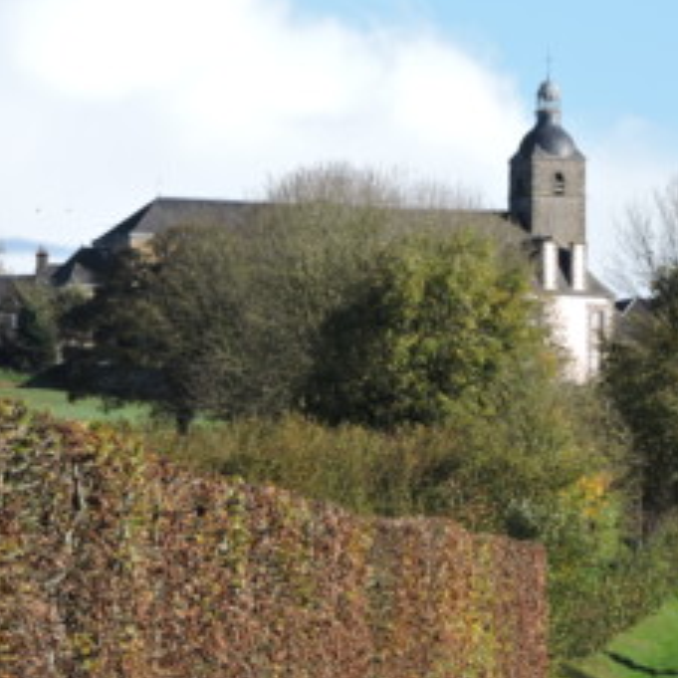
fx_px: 9484
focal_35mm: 428
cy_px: 299
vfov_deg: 4.1
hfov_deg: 4.1
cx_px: 585
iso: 100
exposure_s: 1/400
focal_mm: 49.1
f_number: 4.7
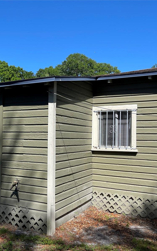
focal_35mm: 37
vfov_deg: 52.7
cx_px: 43
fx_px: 253
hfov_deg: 33.9
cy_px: 126
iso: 50
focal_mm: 5.1
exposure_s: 1/3788
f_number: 1.6
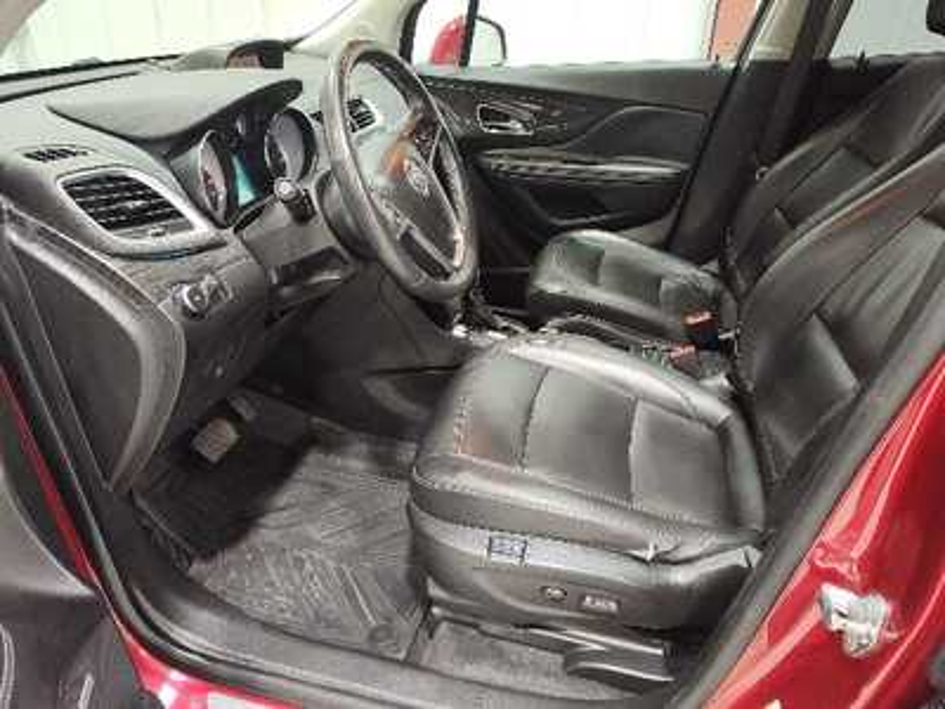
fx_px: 628
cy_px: 354
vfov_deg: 58.9
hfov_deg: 73.9
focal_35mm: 23
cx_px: 472
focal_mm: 5.56
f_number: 1.8
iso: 369
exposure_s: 1/60
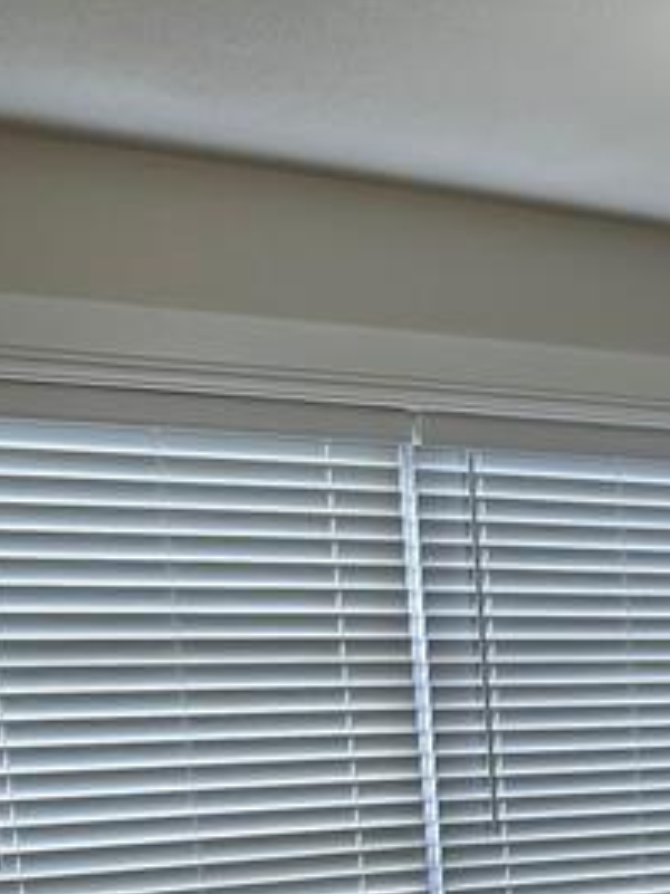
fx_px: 1782
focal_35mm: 69
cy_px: 1008
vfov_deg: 25.8
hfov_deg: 19.1
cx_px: 948
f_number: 1.78
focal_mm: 6.86
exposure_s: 1/120
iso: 125
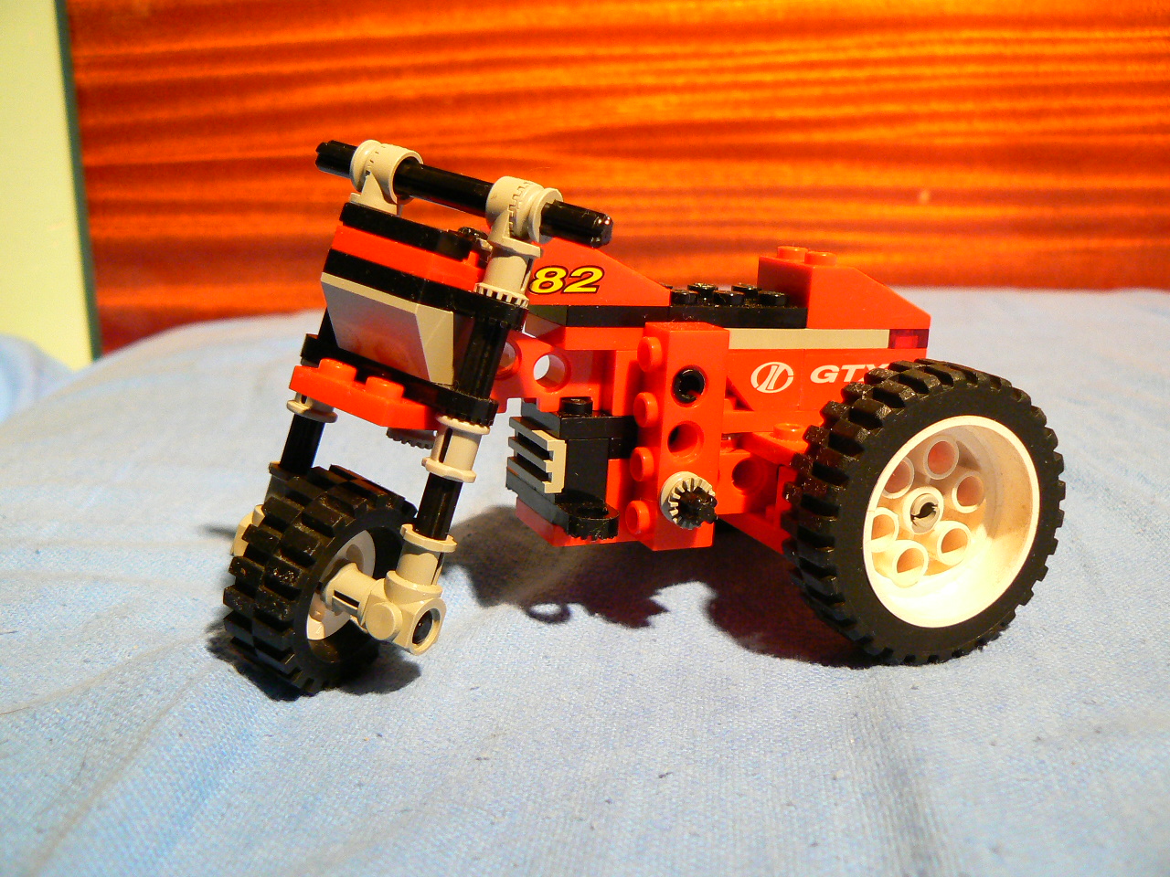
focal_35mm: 36
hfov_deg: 51.4
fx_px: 1217
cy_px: 438
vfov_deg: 39.7
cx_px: 585
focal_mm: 6
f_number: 2.8
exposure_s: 1/10
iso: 200
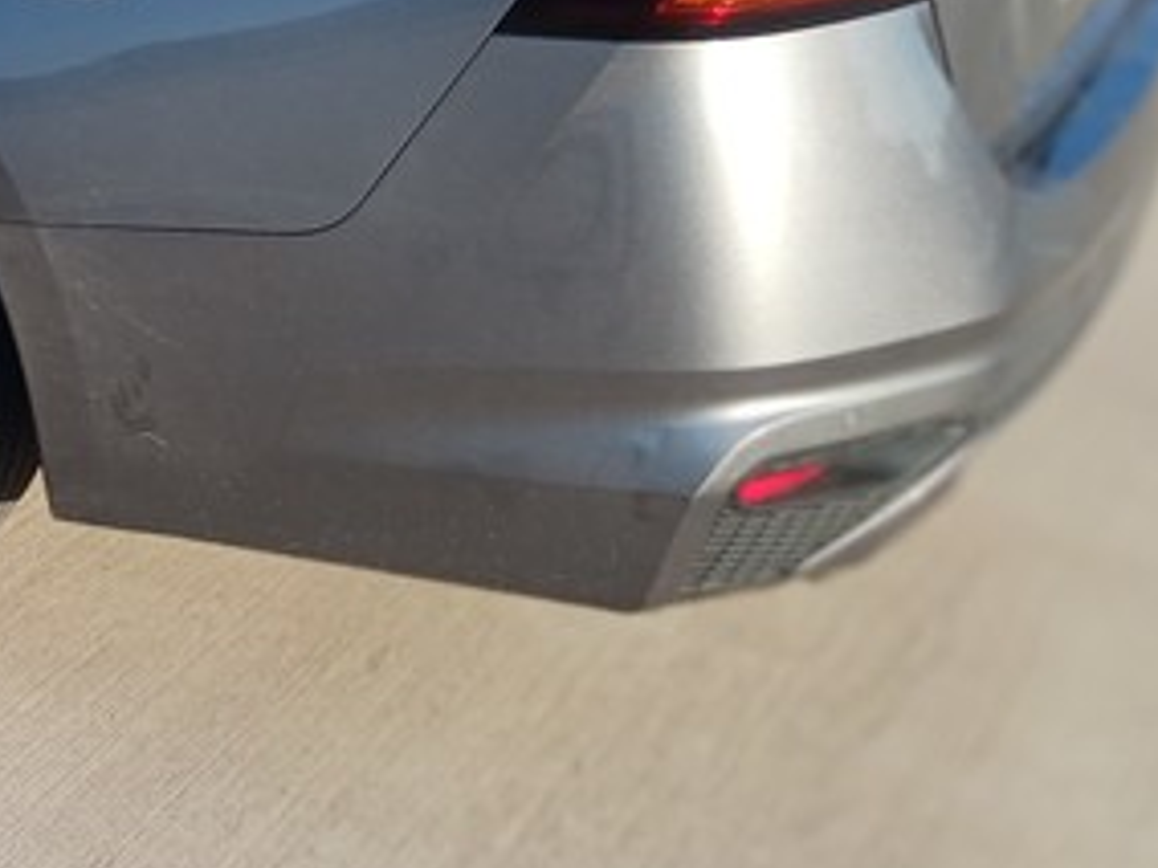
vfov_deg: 19.1
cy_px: 98
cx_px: -371
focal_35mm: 76
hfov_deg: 22.7
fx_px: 2542
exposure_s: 1/142
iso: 20
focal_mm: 4
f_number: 1.8
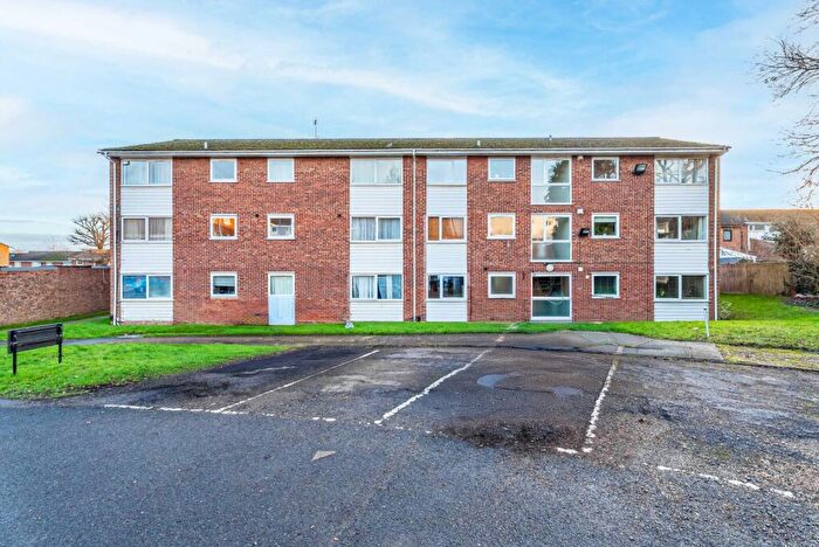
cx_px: 410
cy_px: 274
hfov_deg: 96.7
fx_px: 364
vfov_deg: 73.9
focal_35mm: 16
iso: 200
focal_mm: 16
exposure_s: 1/25
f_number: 8
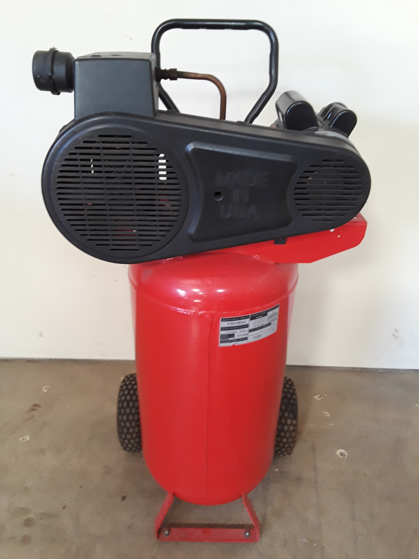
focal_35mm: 28
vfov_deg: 63.4
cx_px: 210
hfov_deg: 49.7
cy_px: 280
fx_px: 452
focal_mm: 2.9
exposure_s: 1/30
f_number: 1.9
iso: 100
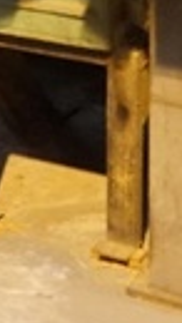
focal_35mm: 139
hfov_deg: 8.7
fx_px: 1194
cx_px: 70
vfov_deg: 13.8
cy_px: -261
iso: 3200
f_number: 3.5
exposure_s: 1/30
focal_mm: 16
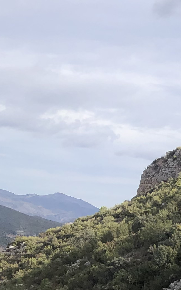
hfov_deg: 9.2
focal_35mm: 115
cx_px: 532
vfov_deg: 18.1
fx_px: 908
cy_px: 179
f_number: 1.8
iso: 20
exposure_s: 1/1779
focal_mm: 3.99
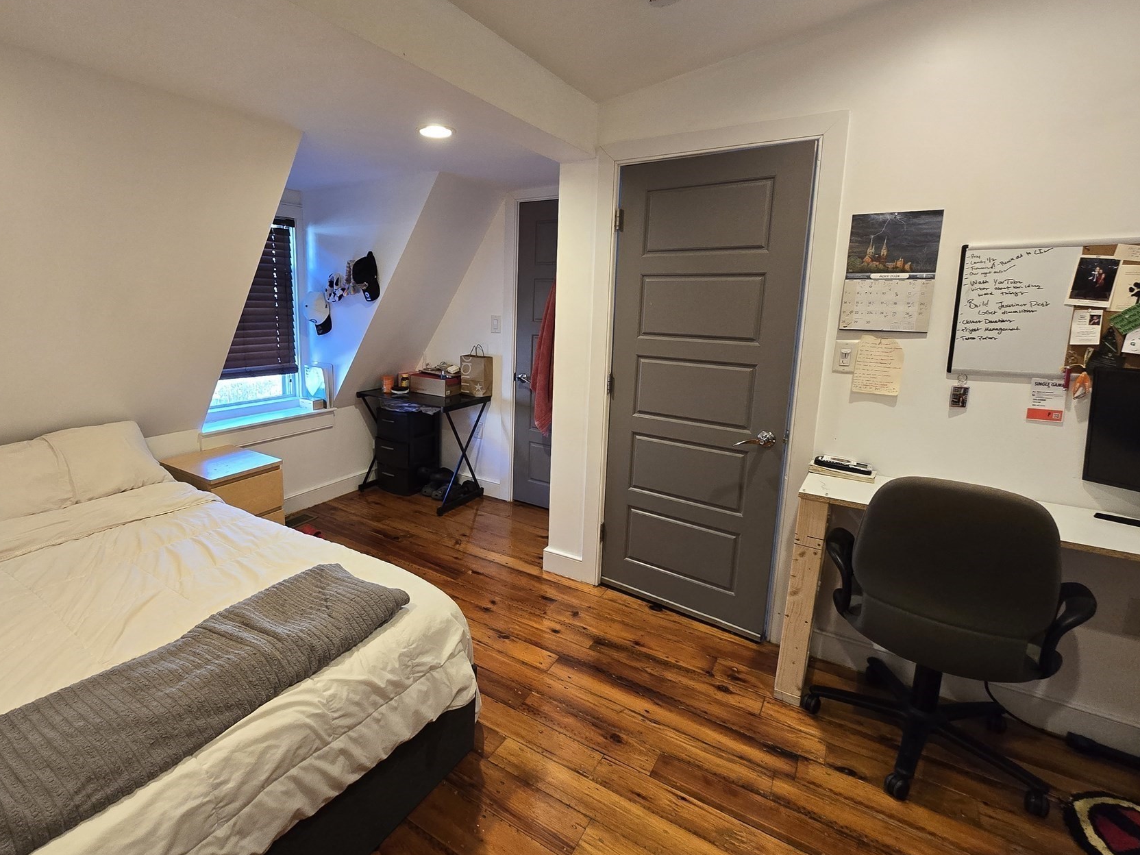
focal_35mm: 16
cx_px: 497
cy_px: 418
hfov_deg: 94.0
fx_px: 527
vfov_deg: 78.1
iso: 250
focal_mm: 2.2
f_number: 2.2
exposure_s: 1/60
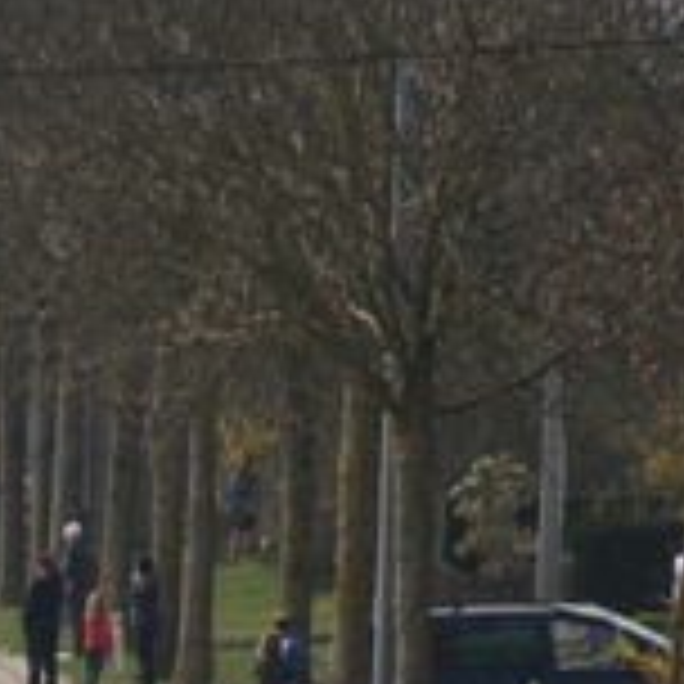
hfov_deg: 1.7
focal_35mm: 1008
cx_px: -81
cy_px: 850
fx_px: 22534
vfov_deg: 1.7
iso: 100
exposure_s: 1/400
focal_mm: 200
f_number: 9
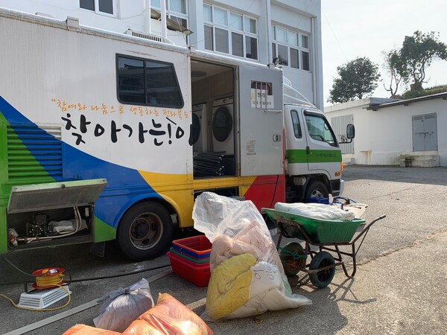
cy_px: 168
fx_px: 336
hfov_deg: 67.3
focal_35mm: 26
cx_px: 224
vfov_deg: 53.1
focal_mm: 4.25
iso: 25
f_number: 1.8
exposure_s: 1/1427
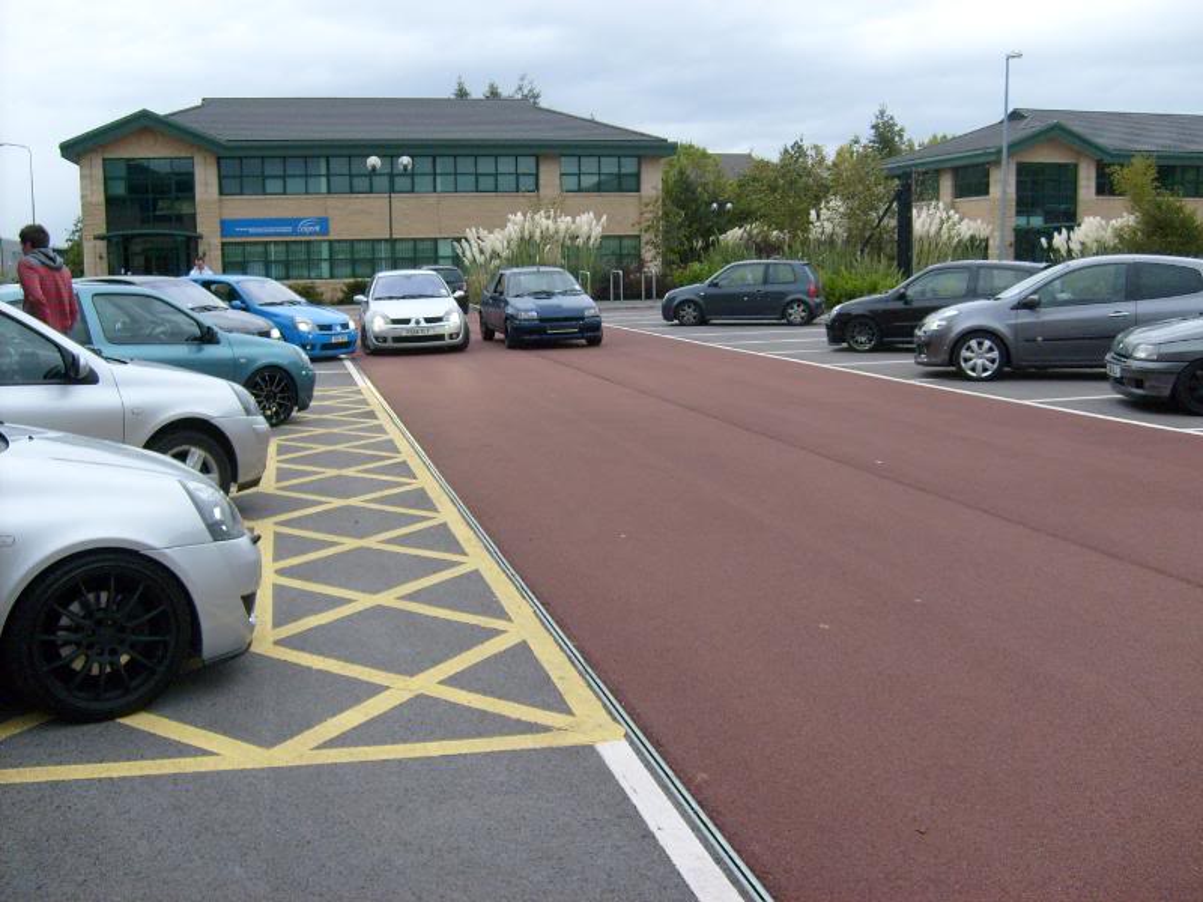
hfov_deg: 52.6
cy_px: 451
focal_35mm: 35
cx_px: 602
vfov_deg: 40.7
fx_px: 1216
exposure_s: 1/60
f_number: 2.8
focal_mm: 5.8
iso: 100
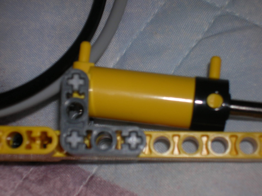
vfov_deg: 14.1
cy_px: 98
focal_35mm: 105
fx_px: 794
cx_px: 131
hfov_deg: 18.7
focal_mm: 17.4
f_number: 4.9
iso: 50
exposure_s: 1/60.1
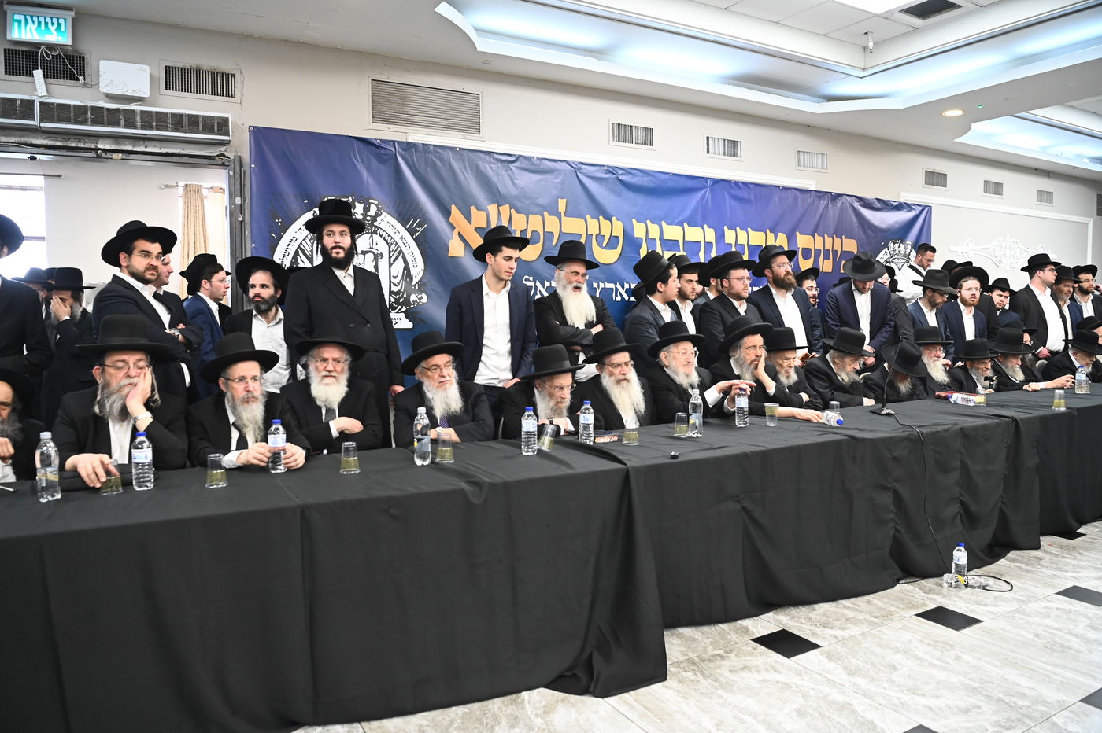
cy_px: 366
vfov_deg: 53.1
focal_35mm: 24
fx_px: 734
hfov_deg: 73.8
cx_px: 551
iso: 2000
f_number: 4.5
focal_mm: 24
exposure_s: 1/160
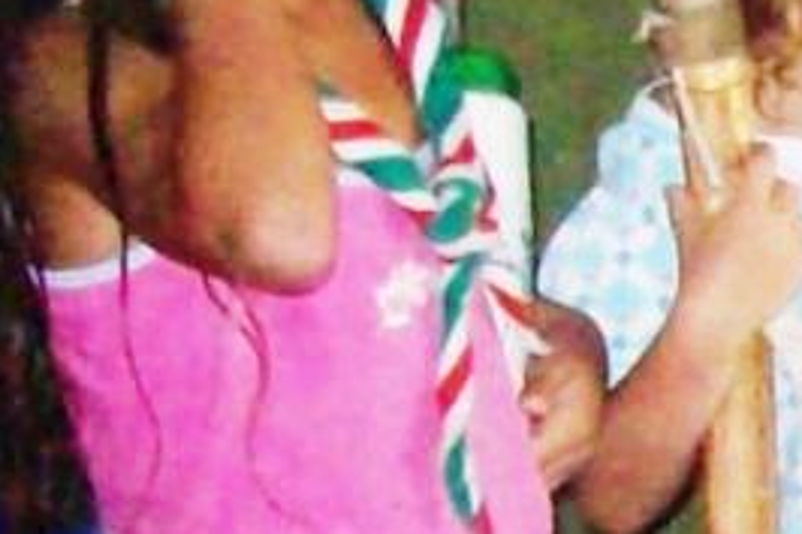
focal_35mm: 279
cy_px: 520
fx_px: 6211
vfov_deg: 4.9
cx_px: 1869
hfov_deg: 7.0
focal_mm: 6
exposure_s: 1/128
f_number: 2.7
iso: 400
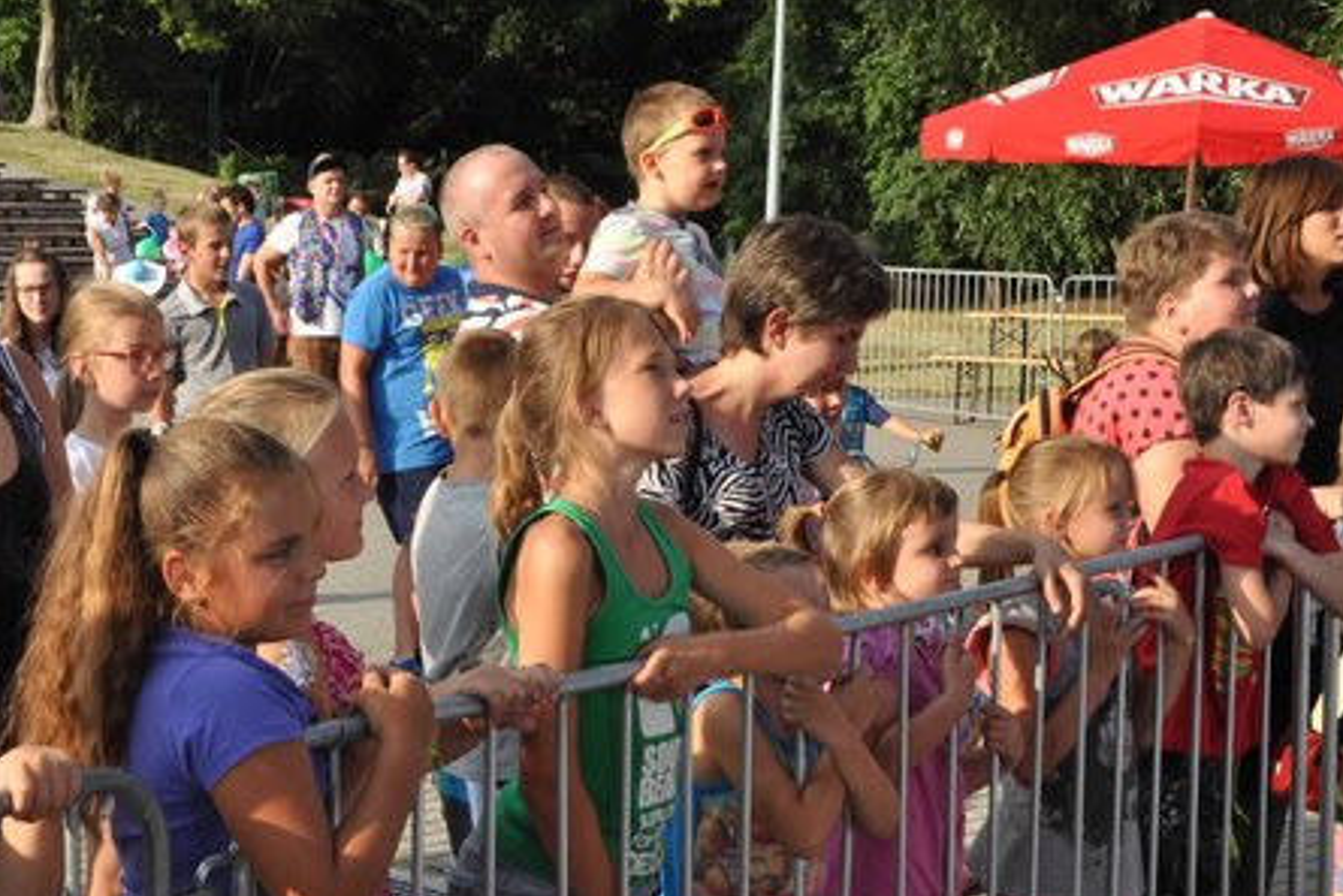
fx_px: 2612
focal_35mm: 70
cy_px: 573
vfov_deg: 19.4
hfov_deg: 28.7
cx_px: 495
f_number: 25
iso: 640
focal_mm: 32
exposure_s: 1/160
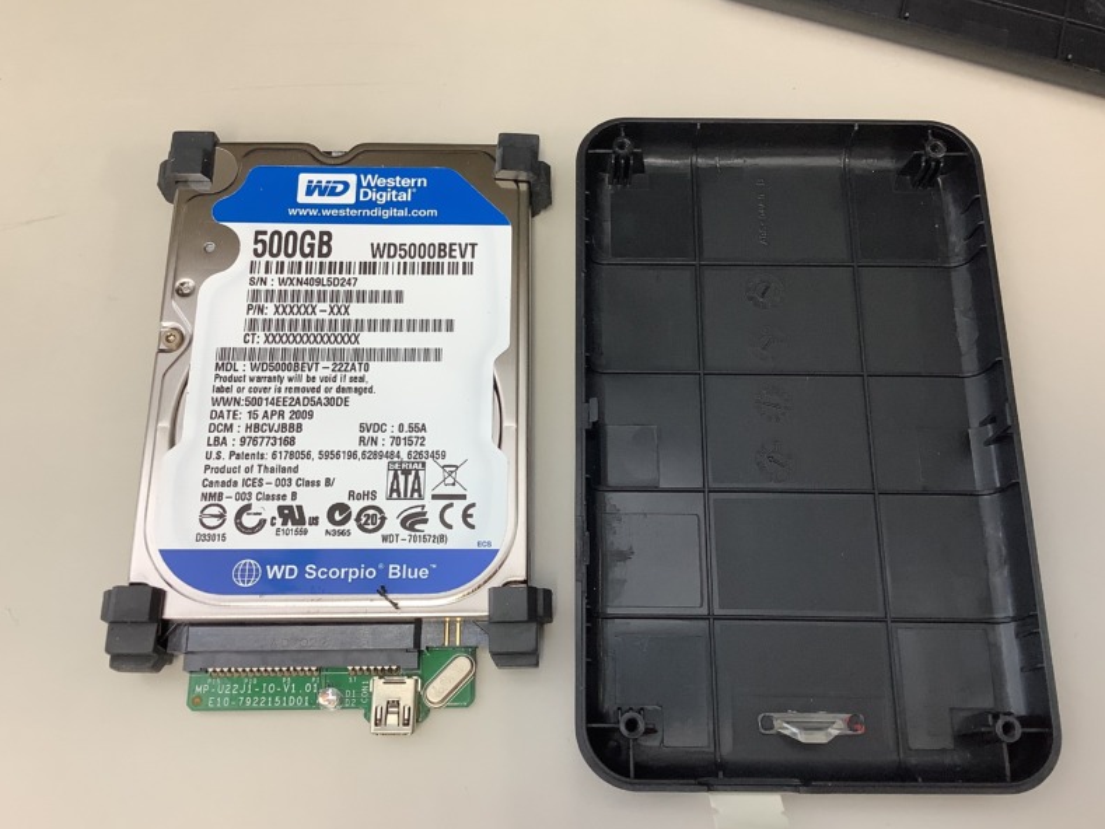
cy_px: 430
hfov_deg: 55.3
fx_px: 1054
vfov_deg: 42.9
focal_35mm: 33
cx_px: 564
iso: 80
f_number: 2.4
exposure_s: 1/50
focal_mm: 3.3
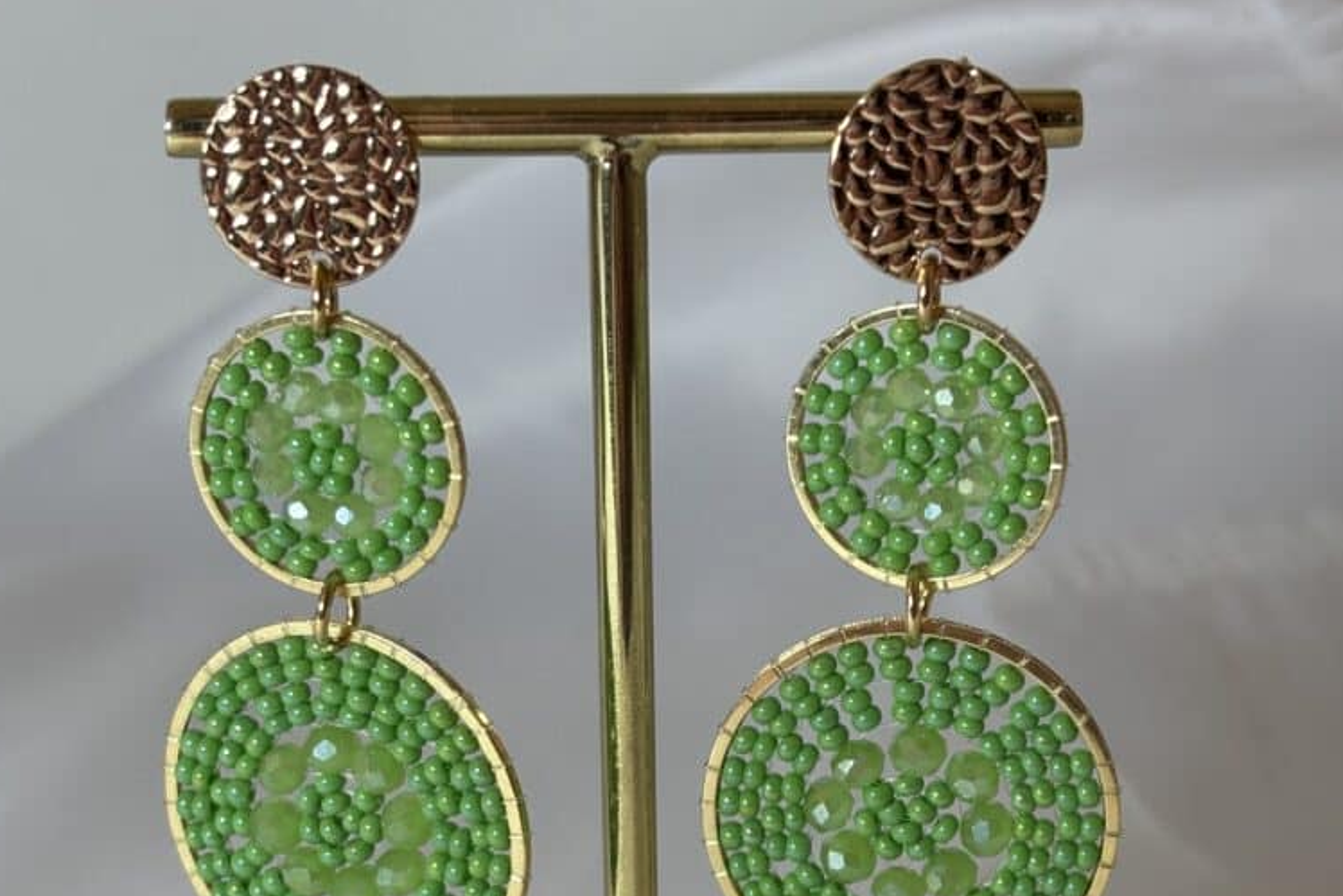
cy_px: 826
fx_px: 2761
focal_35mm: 74
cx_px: 666
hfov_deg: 27.3
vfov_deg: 18.1
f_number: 1.6
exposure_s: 1/143
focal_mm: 5.96
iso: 25
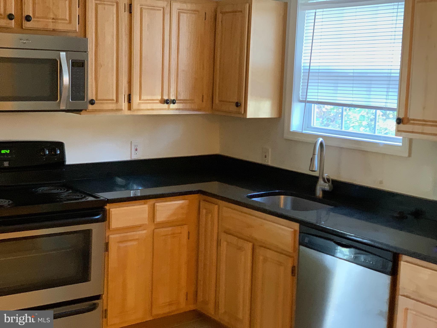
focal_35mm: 52
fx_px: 656
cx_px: 218
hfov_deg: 36.8
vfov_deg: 28.0
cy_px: 164
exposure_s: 1/30
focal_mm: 6
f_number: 2.4
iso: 500
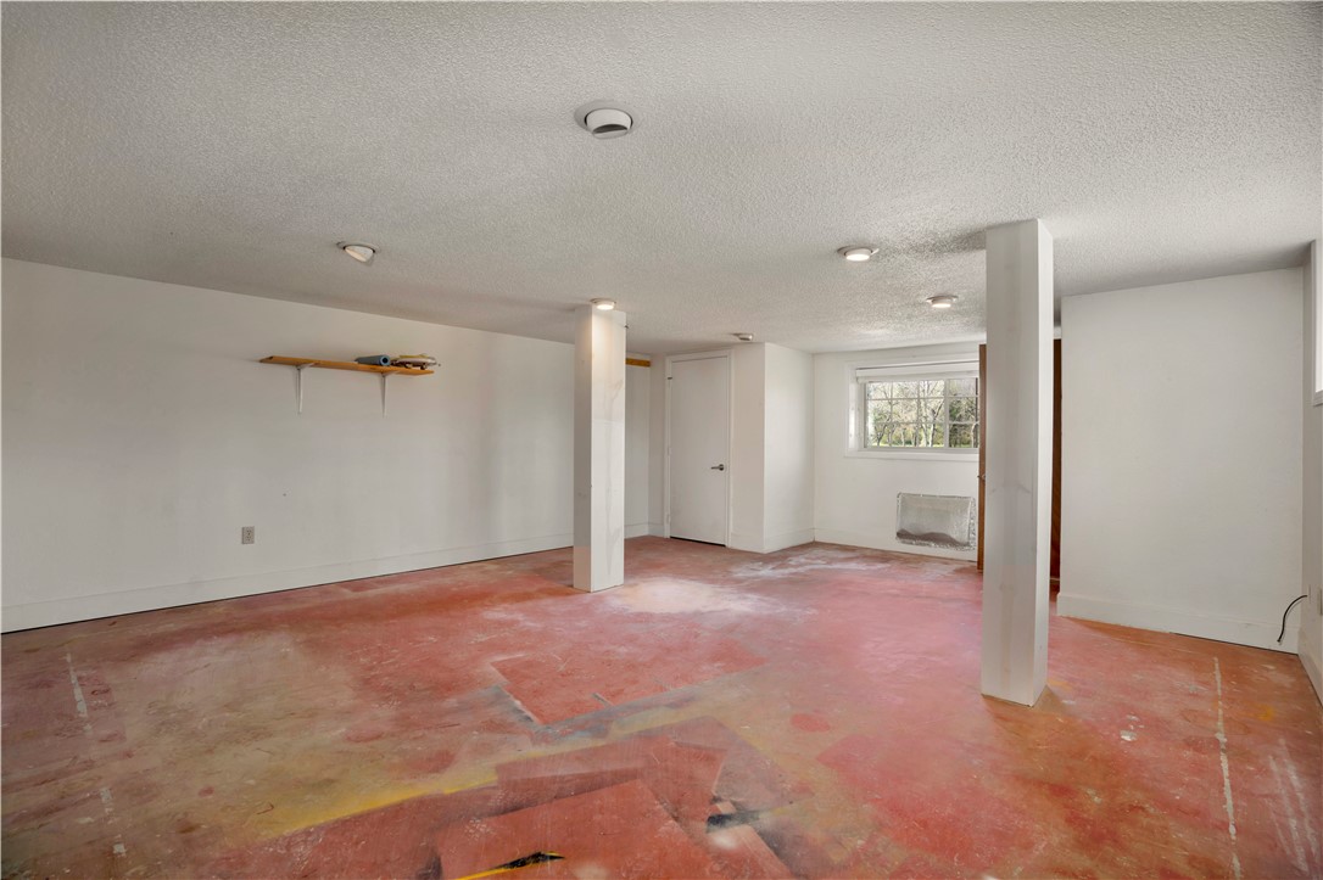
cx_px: 662
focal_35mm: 16
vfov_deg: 73.7
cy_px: 440
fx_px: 588
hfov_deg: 96.8
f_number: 7.1
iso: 100
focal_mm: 16
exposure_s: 1/40
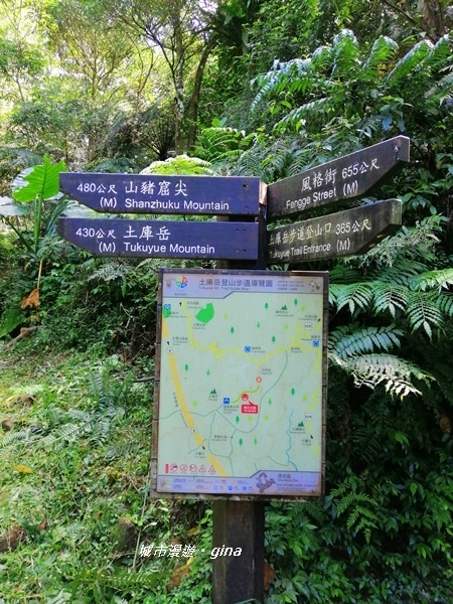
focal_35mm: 26
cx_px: 226
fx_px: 454
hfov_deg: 53.1
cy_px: 302
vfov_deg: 67.3
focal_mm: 3.81
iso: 200
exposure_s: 1/120
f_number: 2.2
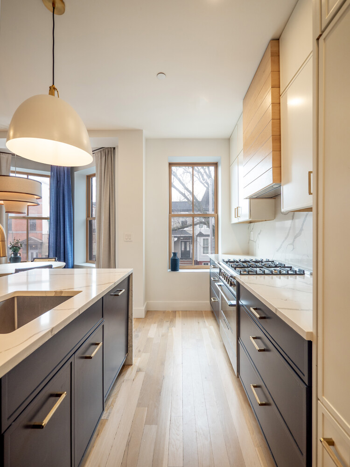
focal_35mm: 14
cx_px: 175
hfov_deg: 85.7
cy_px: 234
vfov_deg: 102.1
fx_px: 189
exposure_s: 1/100
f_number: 4
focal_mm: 7
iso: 160
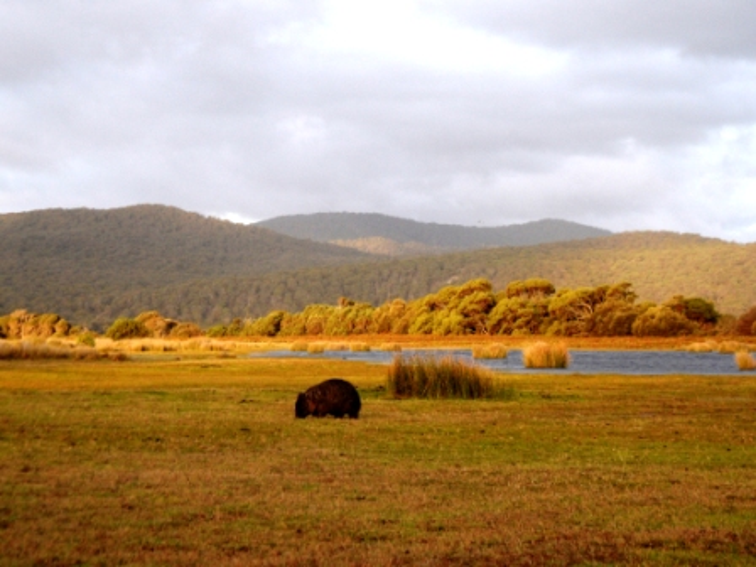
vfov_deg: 14.8
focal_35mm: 100
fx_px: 2184
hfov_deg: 19.6
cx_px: 378
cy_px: 284
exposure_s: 1/125
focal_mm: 16.3
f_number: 4.4
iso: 100
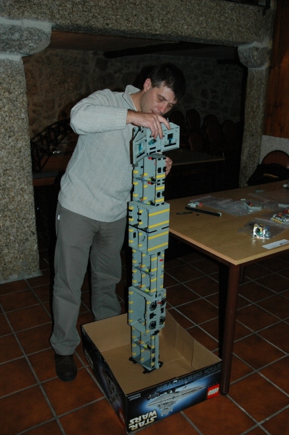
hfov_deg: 39.9
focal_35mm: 33
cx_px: 144
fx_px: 398
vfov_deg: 57.3
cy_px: 218
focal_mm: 22
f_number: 4
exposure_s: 1/60
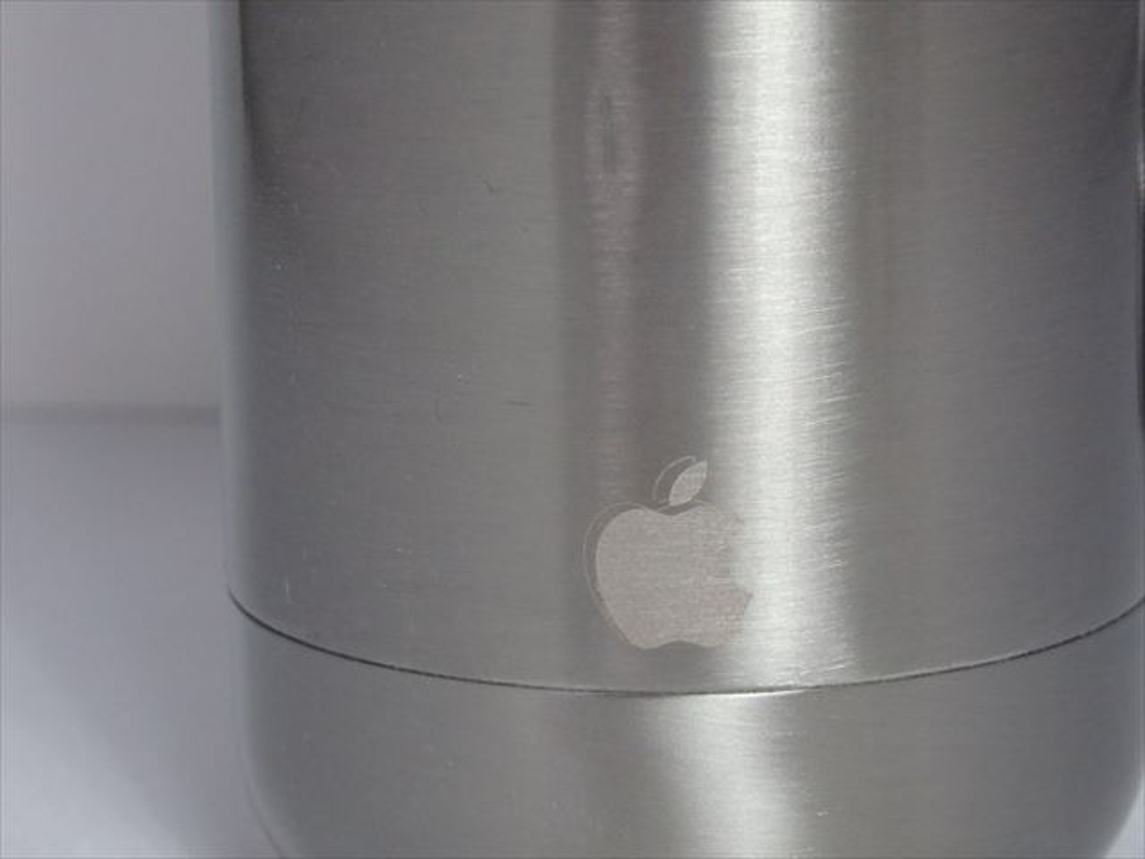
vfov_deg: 11.6
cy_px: 430
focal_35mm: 128
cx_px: 572
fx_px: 4234
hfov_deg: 15.4
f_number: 5.3
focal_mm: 22.9
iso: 1000
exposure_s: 1/125
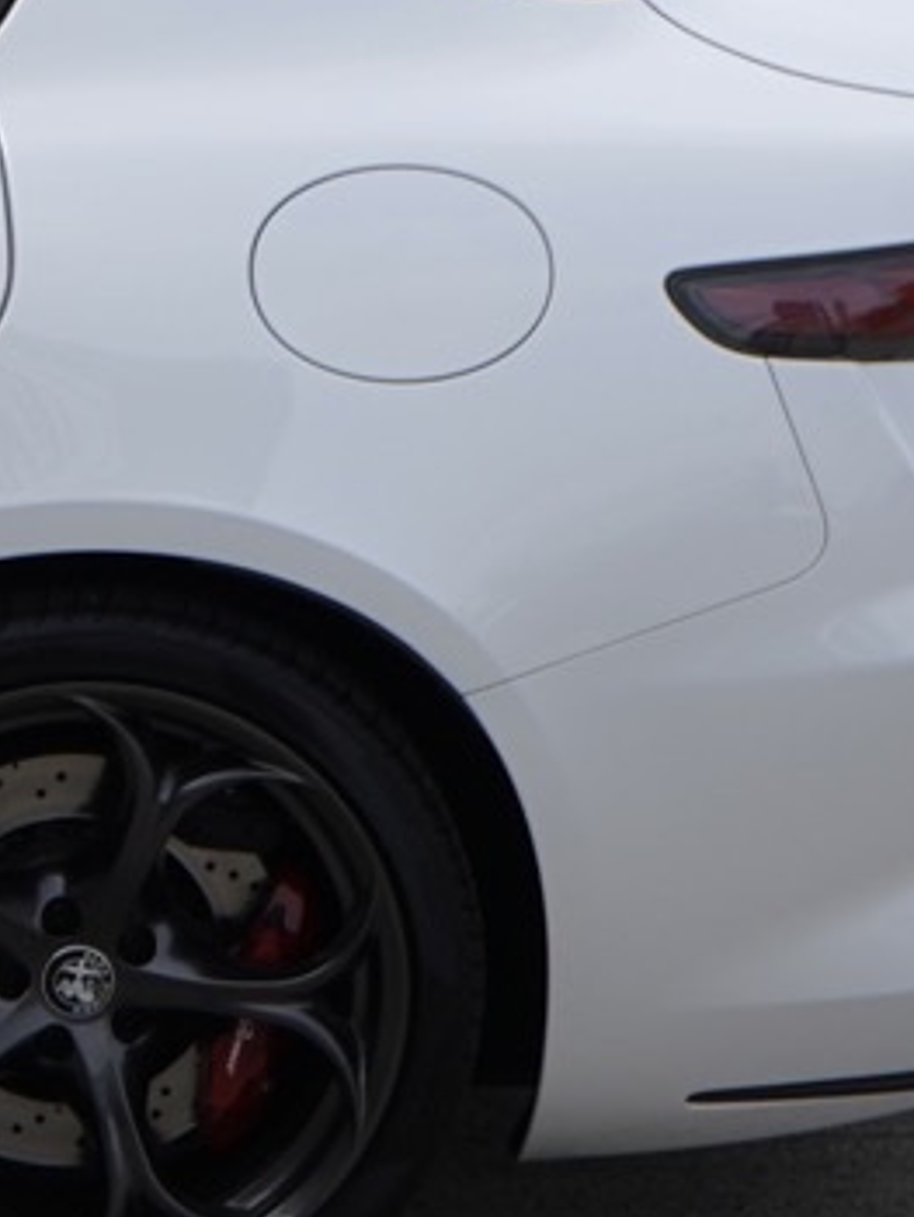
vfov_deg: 6.1
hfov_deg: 4.4
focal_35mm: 327
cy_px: 567
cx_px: -1456
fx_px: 11498
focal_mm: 62
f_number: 8
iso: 100
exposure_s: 1/250
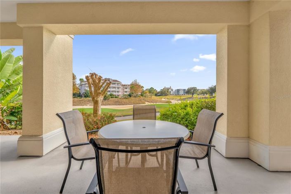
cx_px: 146
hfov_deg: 96.8
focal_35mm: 16
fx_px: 129
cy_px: 97
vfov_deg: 73.7
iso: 125
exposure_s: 1/1000
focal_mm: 16
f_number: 5.6
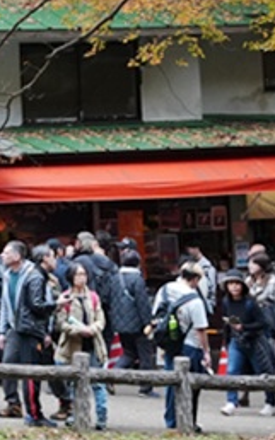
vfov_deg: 13.2
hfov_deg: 7.9
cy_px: -62
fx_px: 1863
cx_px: -342
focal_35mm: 155
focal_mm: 38.3
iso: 2500
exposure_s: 1/320
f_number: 8
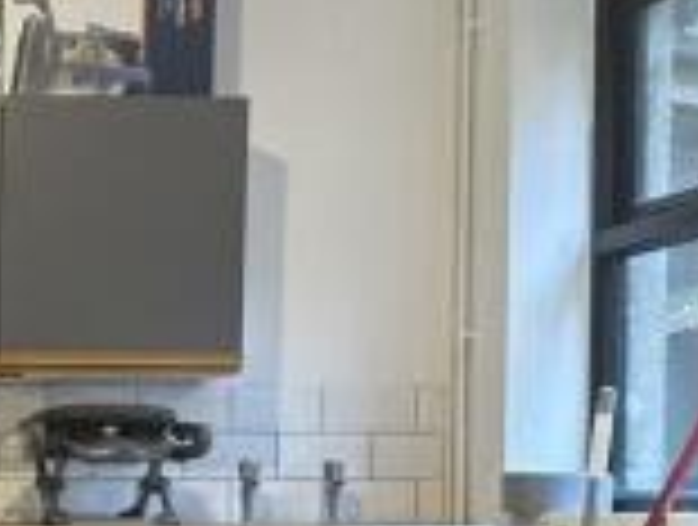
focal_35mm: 90
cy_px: 528
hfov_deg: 20.0
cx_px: -200
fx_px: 1819
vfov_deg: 16.1
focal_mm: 6.86
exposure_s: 1/50
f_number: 1.78
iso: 320
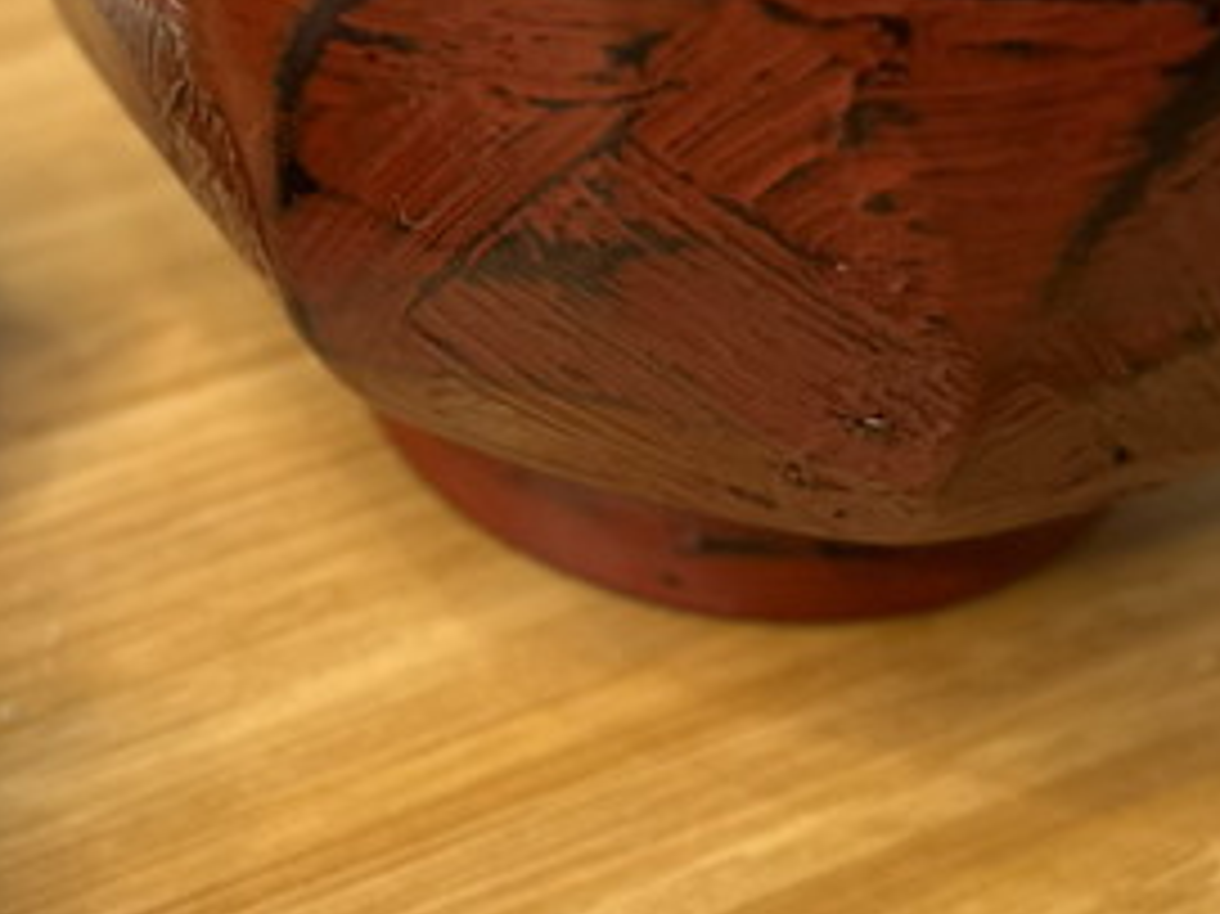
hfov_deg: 22.9
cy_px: 164
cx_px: 77
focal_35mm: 83
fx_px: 2924
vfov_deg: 17.6
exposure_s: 1/84
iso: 200
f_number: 1.78
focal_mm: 6.76
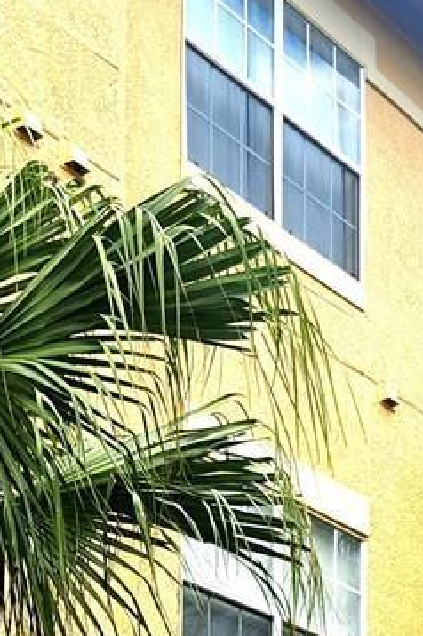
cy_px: 949
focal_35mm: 107
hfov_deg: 12.6
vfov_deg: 17.3
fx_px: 1889
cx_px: 462
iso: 20
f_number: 1.8
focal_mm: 5.4
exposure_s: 1/667
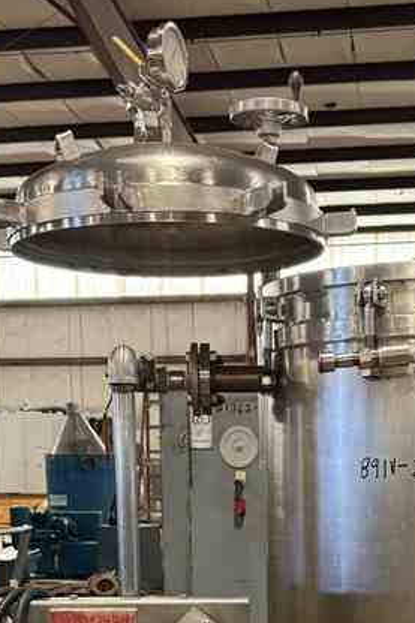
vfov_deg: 30.7
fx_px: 1038
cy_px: 644
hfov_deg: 22.5
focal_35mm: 60
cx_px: 280
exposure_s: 1/60
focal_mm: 6.76
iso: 500
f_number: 1.78
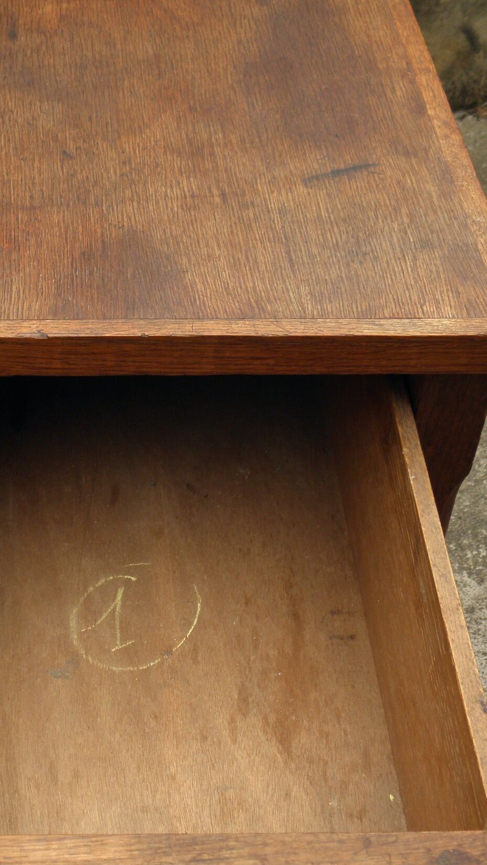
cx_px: 50
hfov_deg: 18.0
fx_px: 1515
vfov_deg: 31.9
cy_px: 489
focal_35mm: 66
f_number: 3.8
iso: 100
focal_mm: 7.1
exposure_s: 1/200
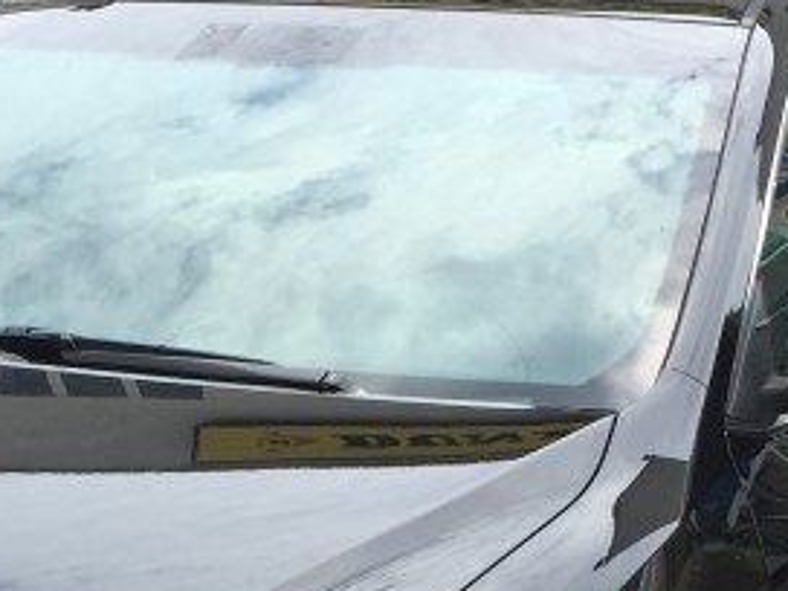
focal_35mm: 109
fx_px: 2481
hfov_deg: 17.6
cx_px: 12
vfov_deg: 13.2
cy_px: 721
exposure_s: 1/1276
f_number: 2.2
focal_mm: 4.15
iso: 32
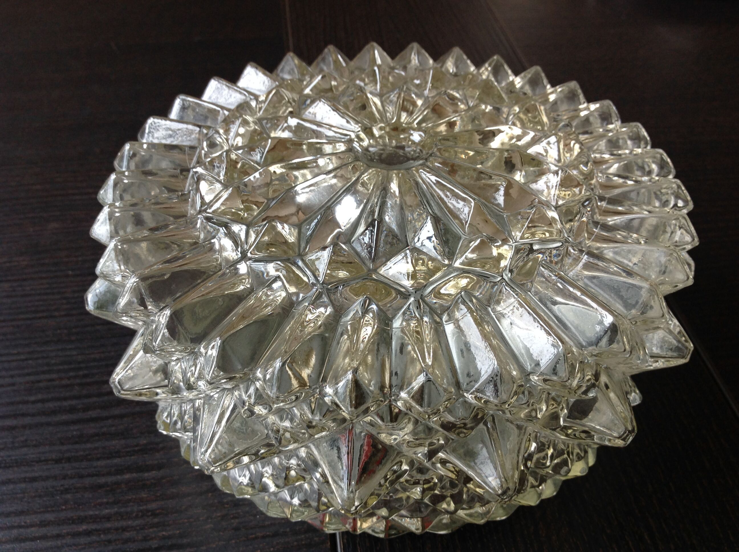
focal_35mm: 35
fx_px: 746
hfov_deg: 52.7
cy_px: 276
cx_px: 370
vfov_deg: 40.6
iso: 64
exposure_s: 1/24
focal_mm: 4.28
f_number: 2.4
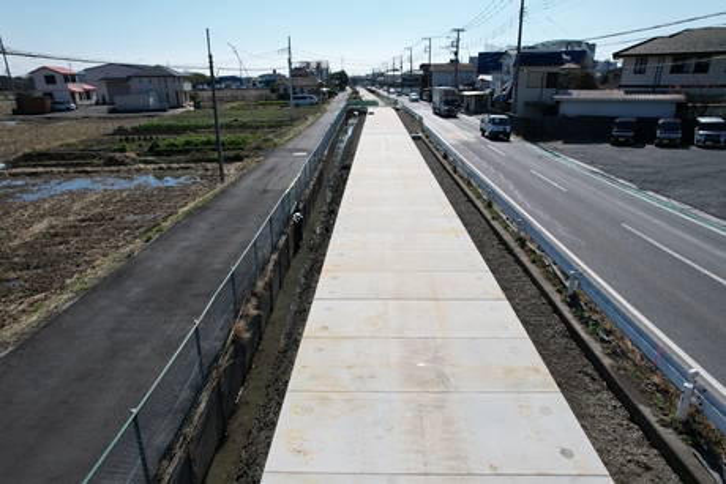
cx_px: 363
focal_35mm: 22
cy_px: 242
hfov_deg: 78.6
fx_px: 444
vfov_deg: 57.3
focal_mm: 8.38
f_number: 2.8
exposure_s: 1/3000
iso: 110
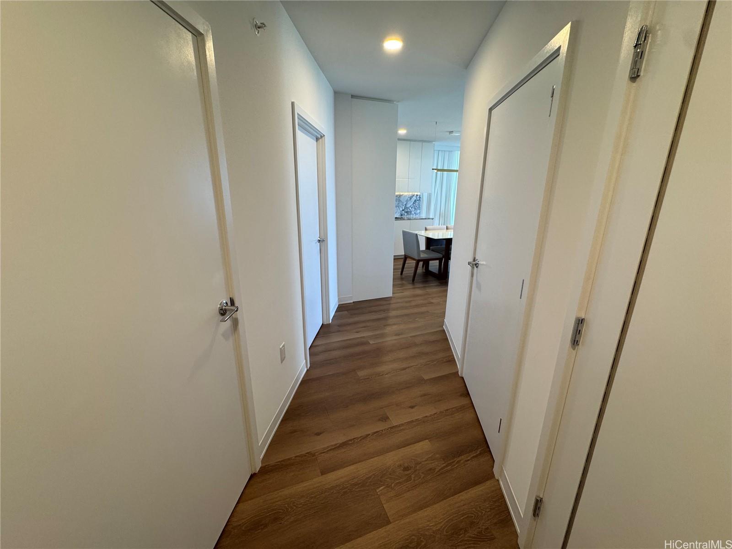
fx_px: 296
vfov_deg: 85.7
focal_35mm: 14
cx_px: 366
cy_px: 274
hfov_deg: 102.1
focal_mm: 2.22
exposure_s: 1/120
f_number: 2.2
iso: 160
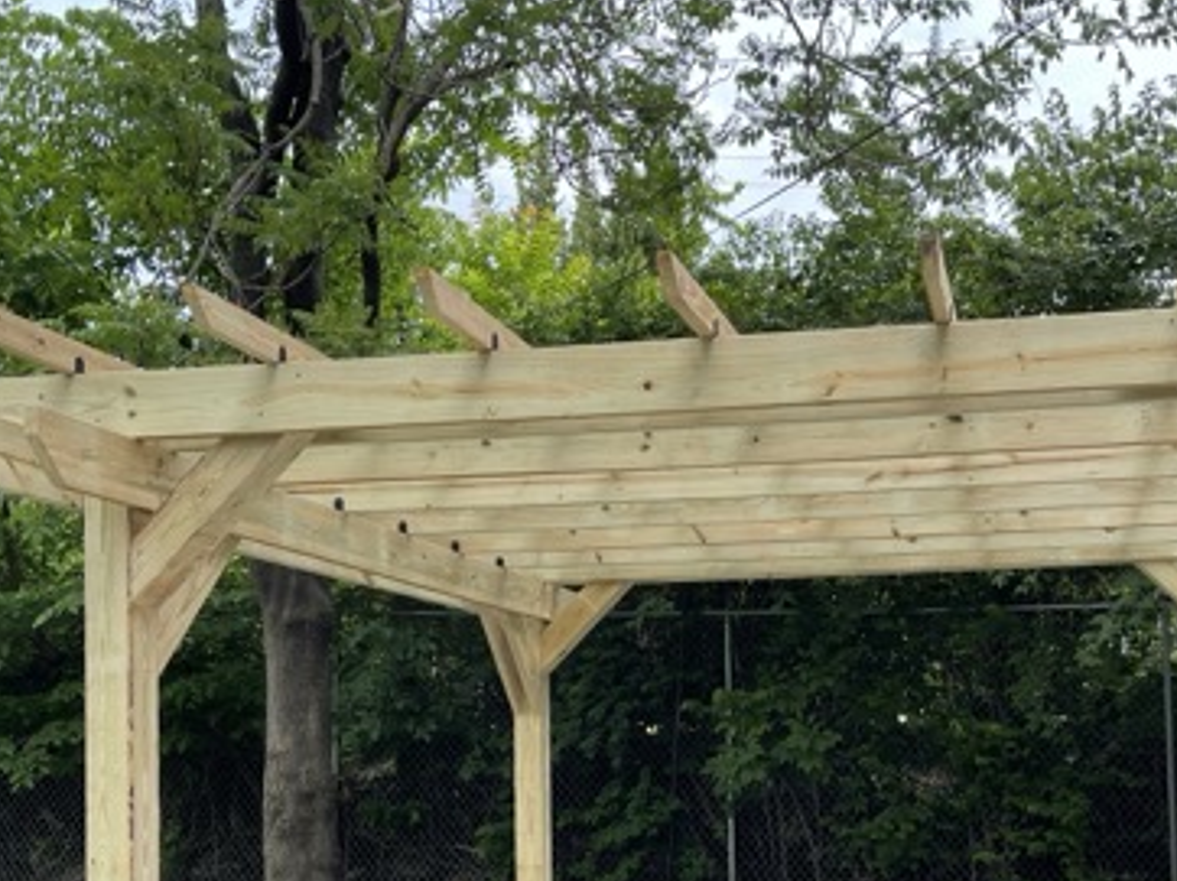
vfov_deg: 30.5
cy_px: 735
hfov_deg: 40.9
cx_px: 761
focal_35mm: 46
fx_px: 1563
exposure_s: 1/759
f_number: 1.6
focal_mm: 5.1
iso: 32
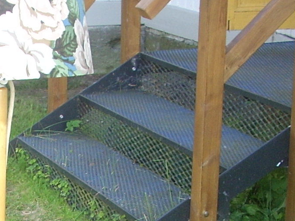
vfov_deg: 10.2
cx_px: -47
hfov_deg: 13.6
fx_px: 1202
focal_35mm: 141
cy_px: 322
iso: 64
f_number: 2.8
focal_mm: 6.2
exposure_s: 1/60
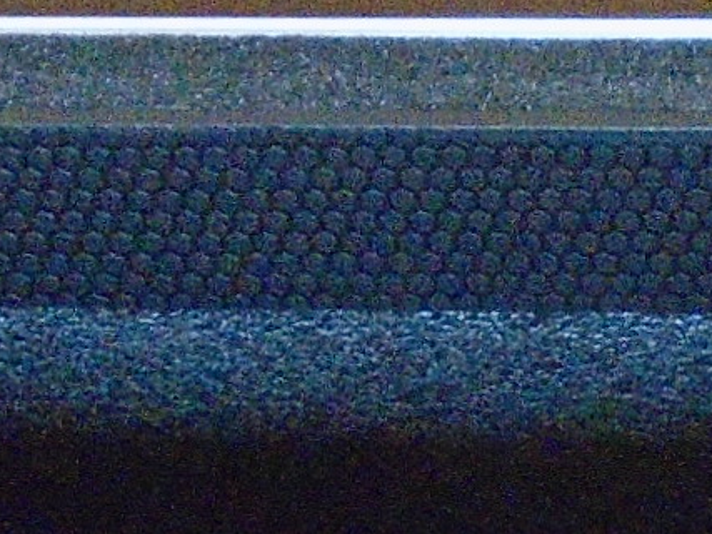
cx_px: 1214
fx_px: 3249
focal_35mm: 158
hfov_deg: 11.7
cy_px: 541
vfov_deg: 9.3
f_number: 3.2
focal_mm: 4.6
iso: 800
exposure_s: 1/100
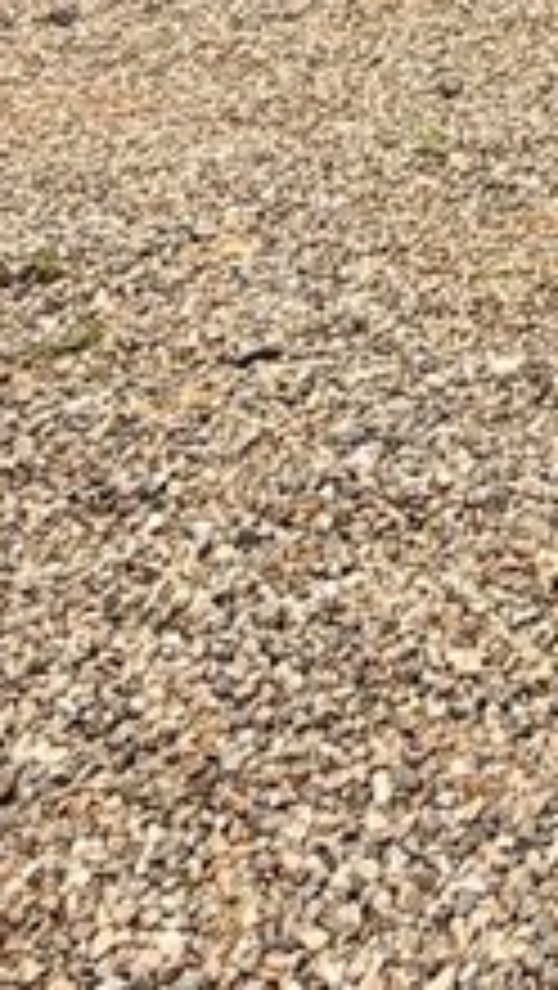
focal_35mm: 71
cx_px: 756
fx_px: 1865
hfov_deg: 16.0
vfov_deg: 24.8
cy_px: -378
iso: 40
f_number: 2.2
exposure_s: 1/121
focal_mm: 2.22
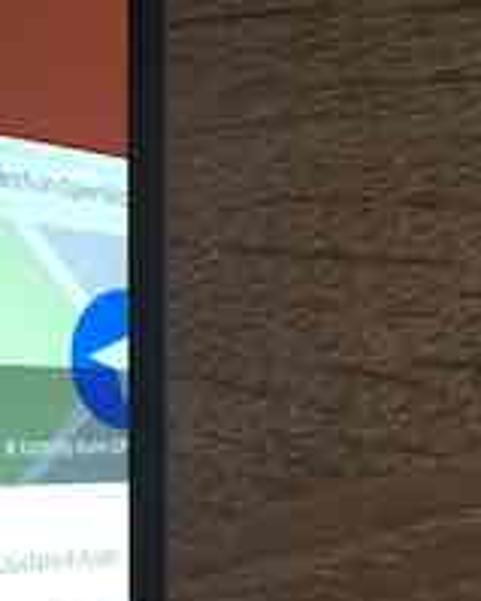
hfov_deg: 15.5
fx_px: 1692
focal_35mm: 95
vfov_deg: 19.9
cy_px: 518
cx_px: -115
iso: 125
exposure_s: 1/33
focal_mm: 4.15
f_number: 2.2
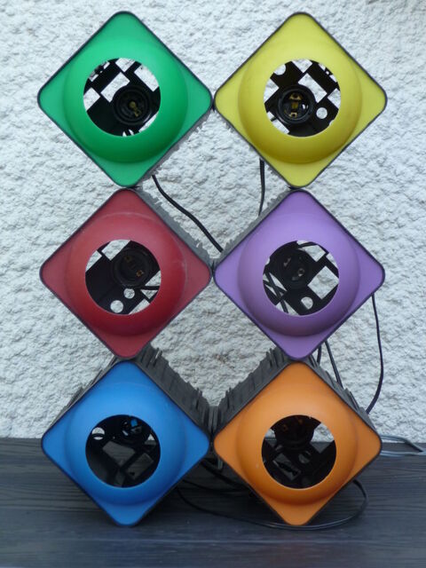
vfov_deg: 22.0
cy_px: 284
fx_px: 1460
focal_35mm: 89
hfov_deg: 16.6
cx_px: 213
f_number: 4.7
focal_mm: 15.2
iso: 160
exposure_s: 1/40
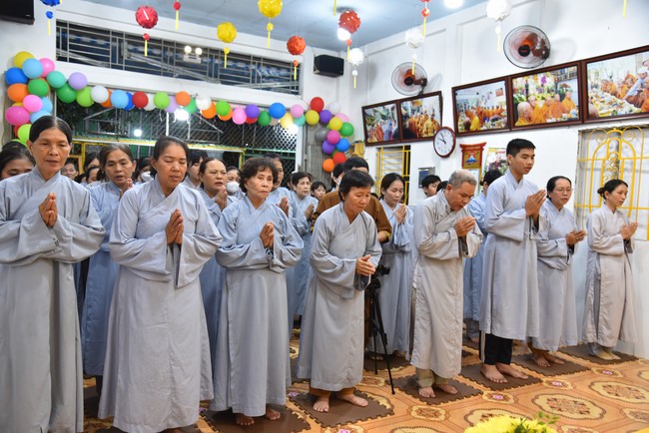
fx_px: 541
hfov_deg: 61.9
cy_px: 216
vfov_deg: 43.6
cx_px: 324
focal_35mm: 30
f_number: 4
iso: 720
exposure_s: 1/60
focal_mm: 30
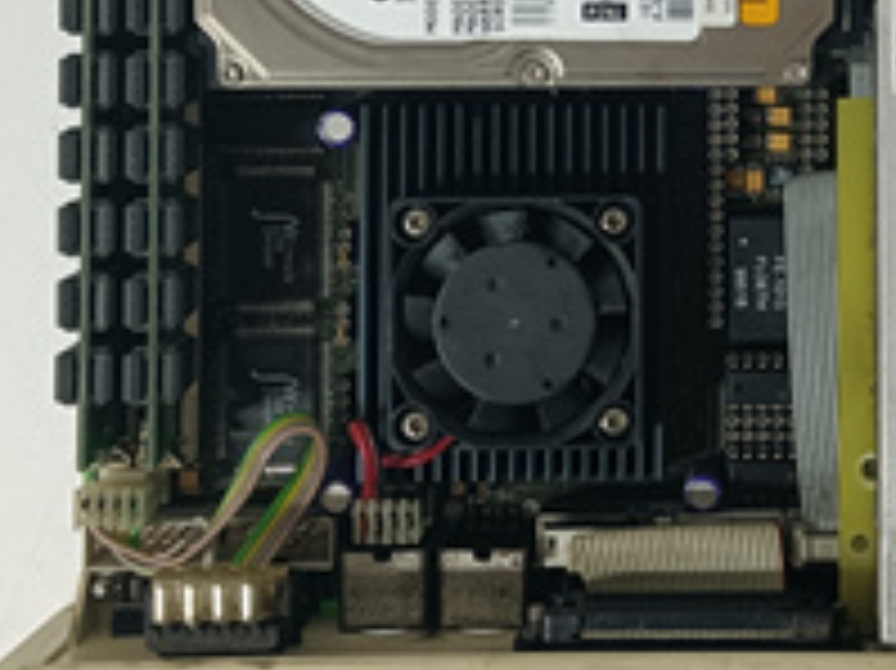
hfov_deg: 27.8
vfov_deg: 21.0
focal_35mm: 68
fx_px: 1759
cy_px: 20
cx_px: 761
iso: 931
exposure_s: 1/50
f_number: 1.9
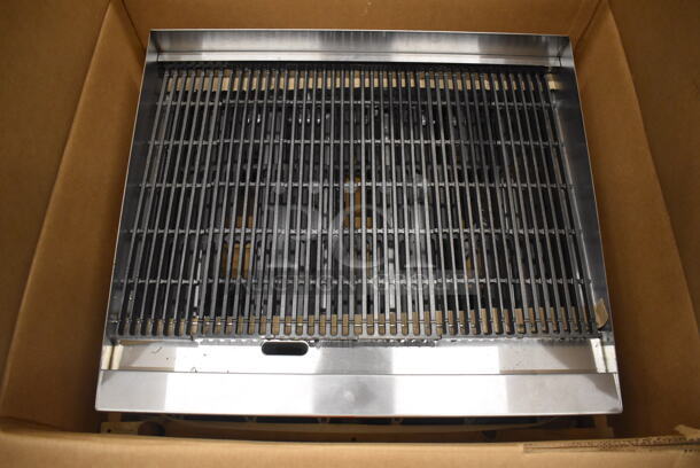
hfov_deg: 67.3
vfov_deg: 48.0
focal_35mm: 27
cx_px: 350
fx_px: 525
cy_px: 234
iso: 2800
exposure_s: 1/125
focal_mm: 18
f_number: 3.5
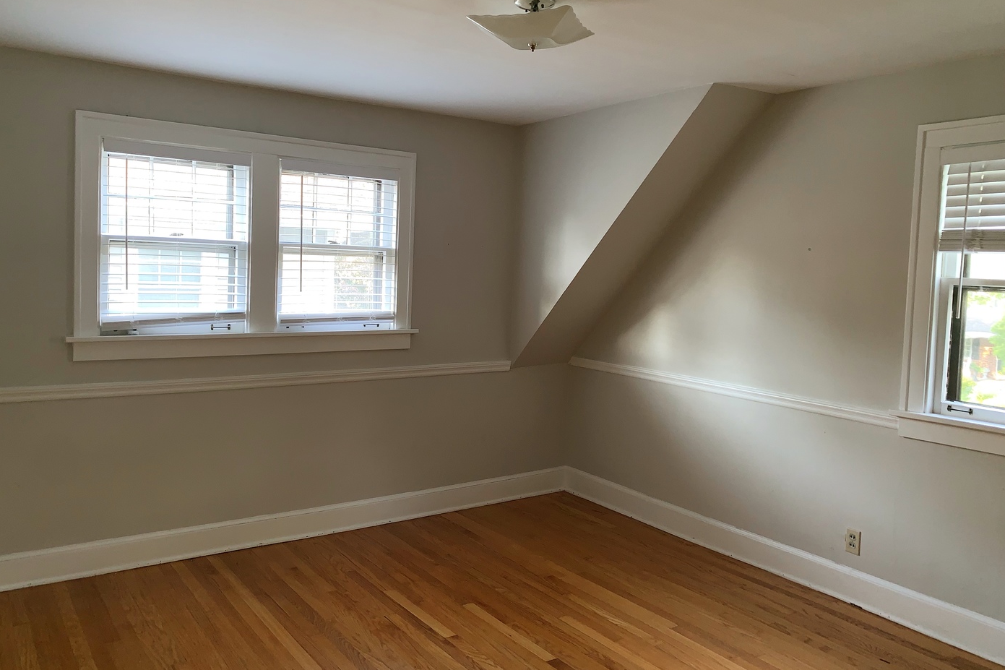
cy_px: 310
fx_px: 782
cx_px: 493
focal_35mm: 28
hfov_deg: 65.5
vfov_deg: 46.4
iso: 25
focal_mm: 4.25
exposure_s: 1/15
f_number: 1.8
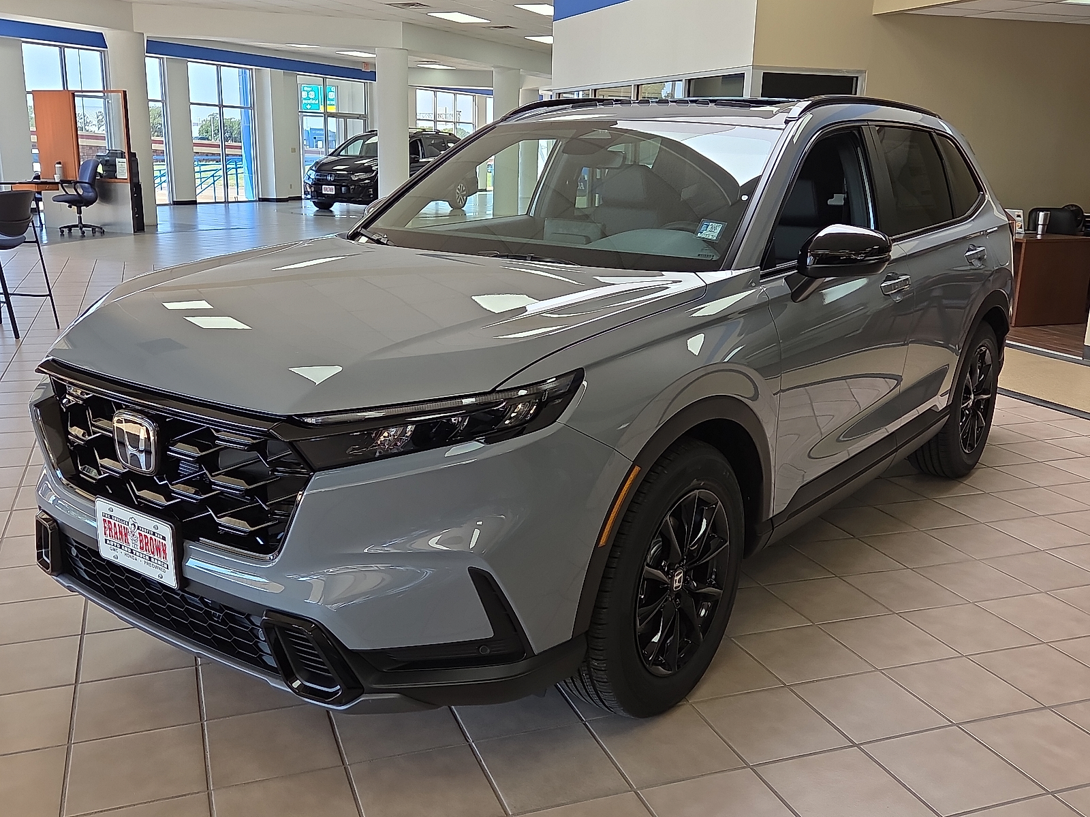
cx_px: 545
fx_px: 1008
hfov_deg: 56.8
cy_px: 408
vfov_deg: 44.2
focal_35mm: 32
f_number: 1.8
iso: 28
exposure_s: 1/119
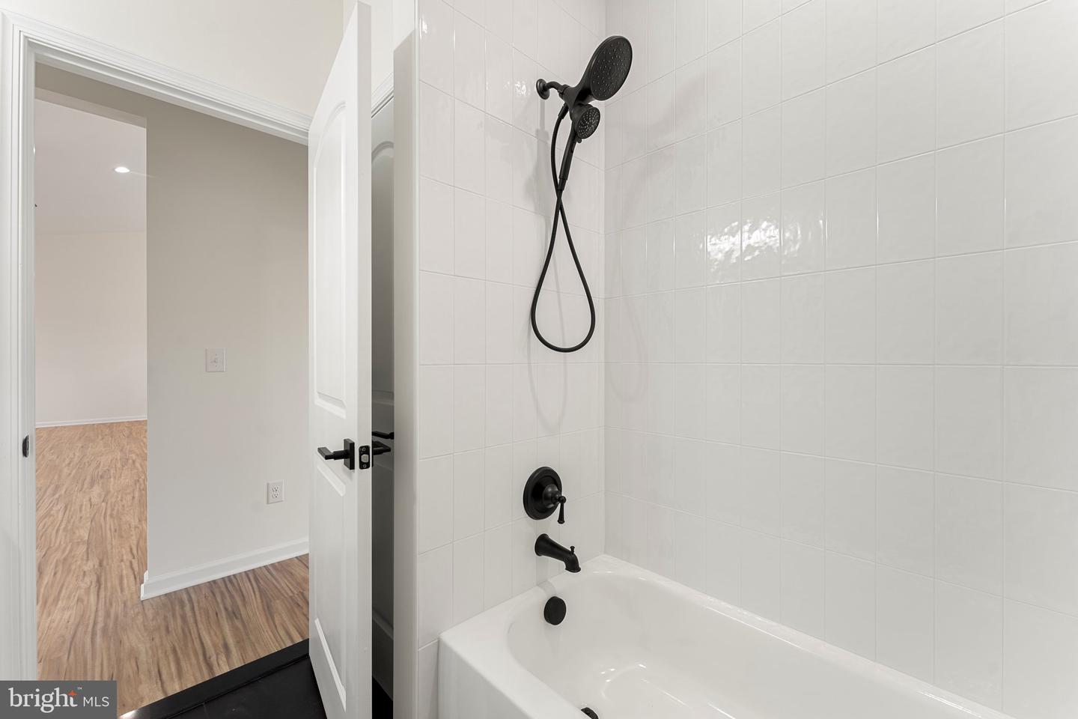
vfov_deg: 81.2
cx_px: 539
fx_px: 419
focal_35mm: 14
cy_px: 360
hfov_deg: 104.3
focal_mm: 14
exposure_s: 1/13
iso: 500
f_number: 8
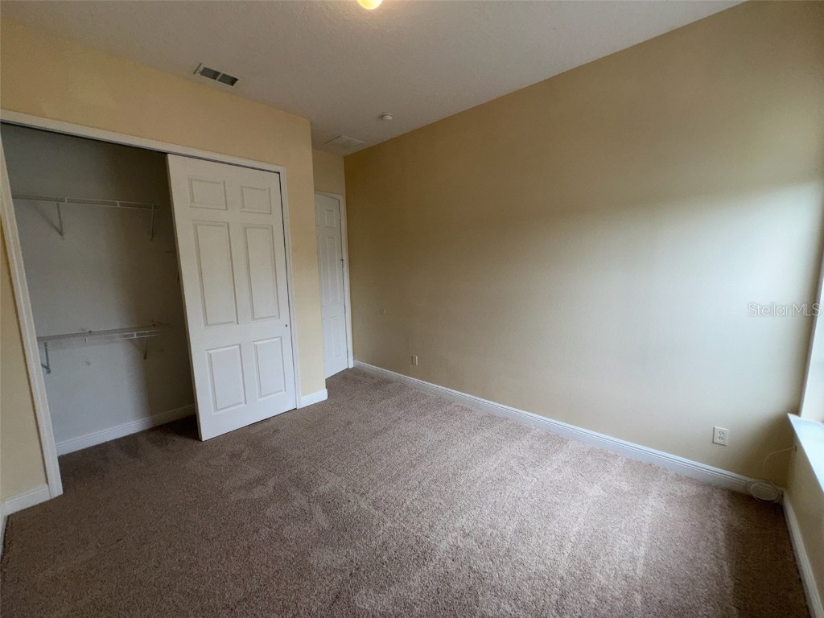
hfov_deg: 102.1
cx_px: 412
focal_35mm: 14
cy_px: 309
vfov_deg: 85.7
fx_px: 333
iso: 32
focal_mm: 2.22
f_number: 2.2
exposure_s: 1/138
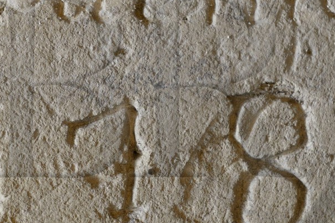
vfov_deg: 7.4
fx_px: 1730
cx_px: 141
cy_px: 87
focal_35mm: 186
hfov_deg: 11.1
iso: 1600
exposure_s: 1/40
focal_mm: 70
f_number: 4.5
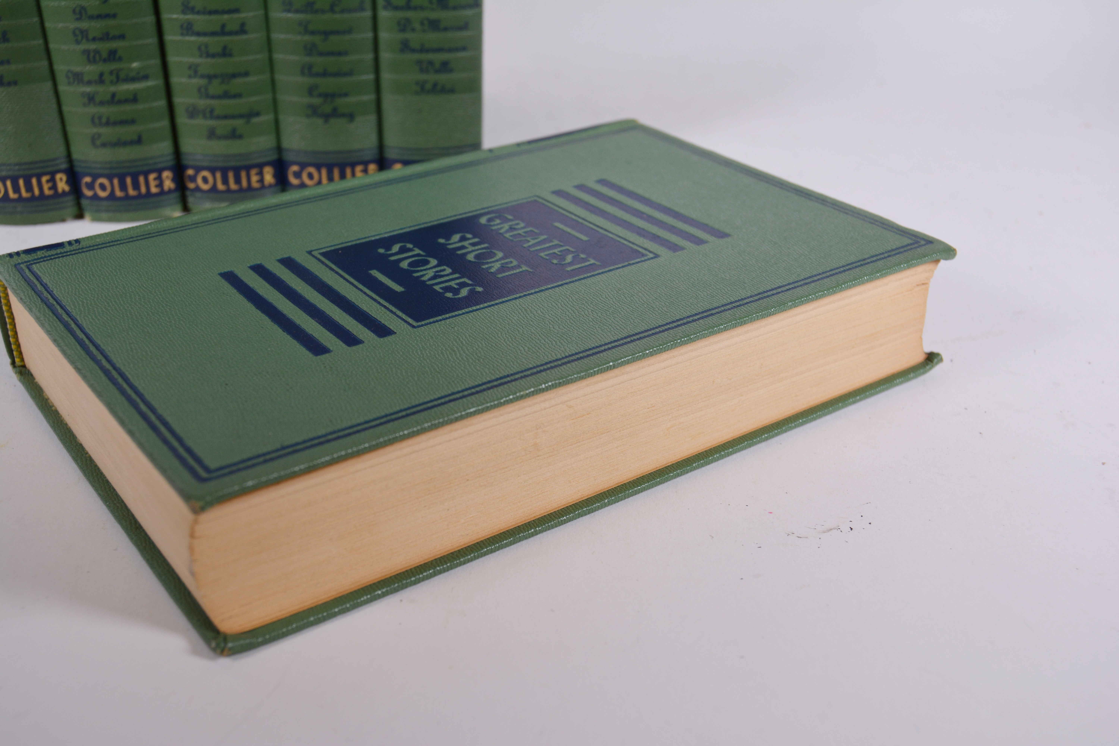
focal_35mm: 42
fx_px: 1305
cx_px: 560
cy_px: 373
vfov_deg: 31.9
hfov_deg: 46.4
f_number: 5.6
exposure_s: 1/125
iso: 320
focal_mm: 28
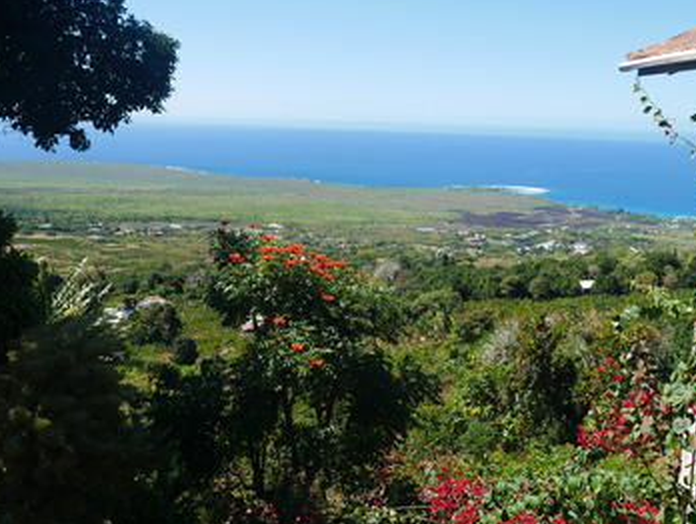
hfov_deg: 57.9
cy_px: 230
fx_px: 624
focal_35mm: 31
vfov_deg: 45.5
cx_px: 408
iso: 200
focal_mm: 12
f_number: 5.6
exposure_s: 1/500
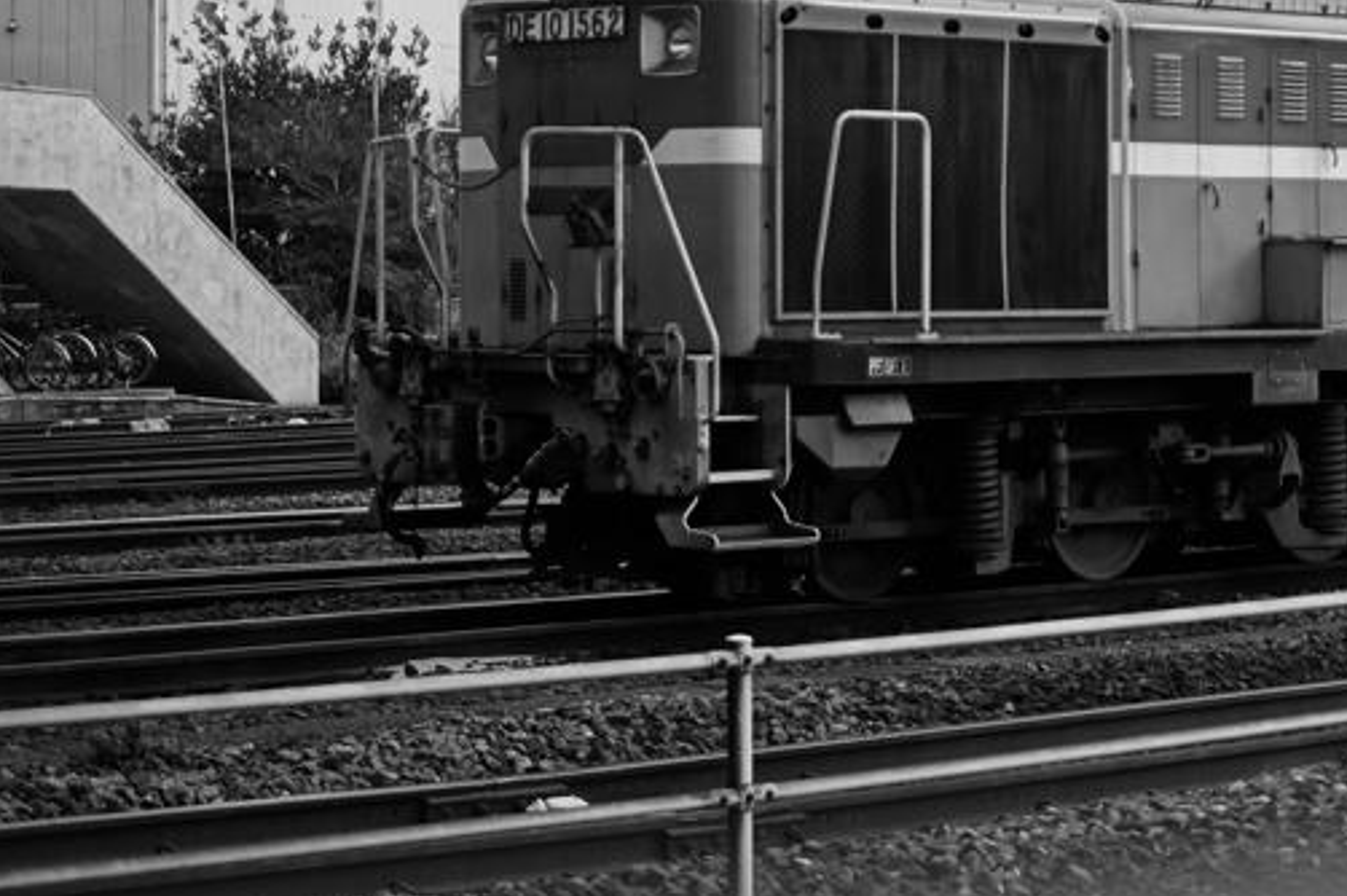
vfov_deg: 12.7
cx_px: 1320
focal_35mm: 107
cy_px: 131
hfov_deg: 18.6
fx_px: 4002
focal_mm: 35
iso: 100
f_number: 1.8
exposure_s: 1/2000
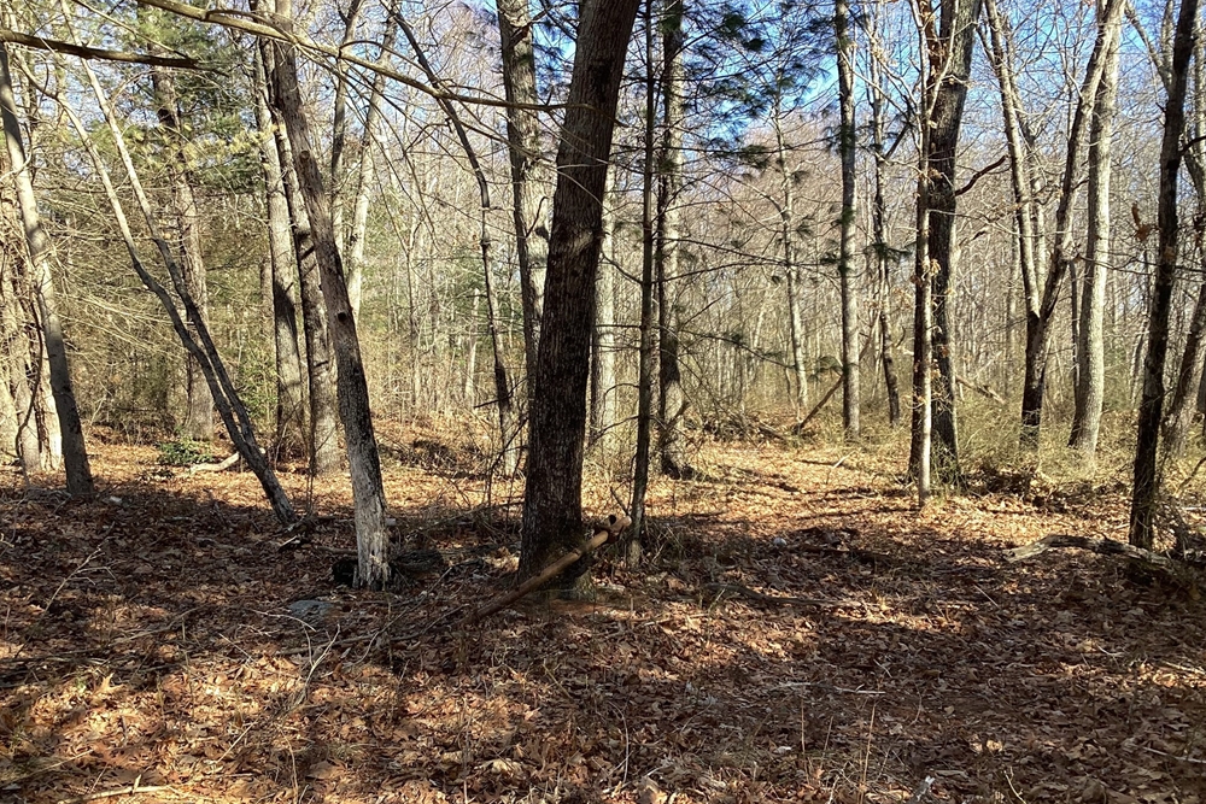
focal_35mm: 33
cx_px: 613
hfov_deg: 57.2
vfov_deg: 39.9
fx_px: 1106
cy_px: 444
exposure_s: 1/209
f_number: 2.4
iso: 25
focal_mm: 3.3
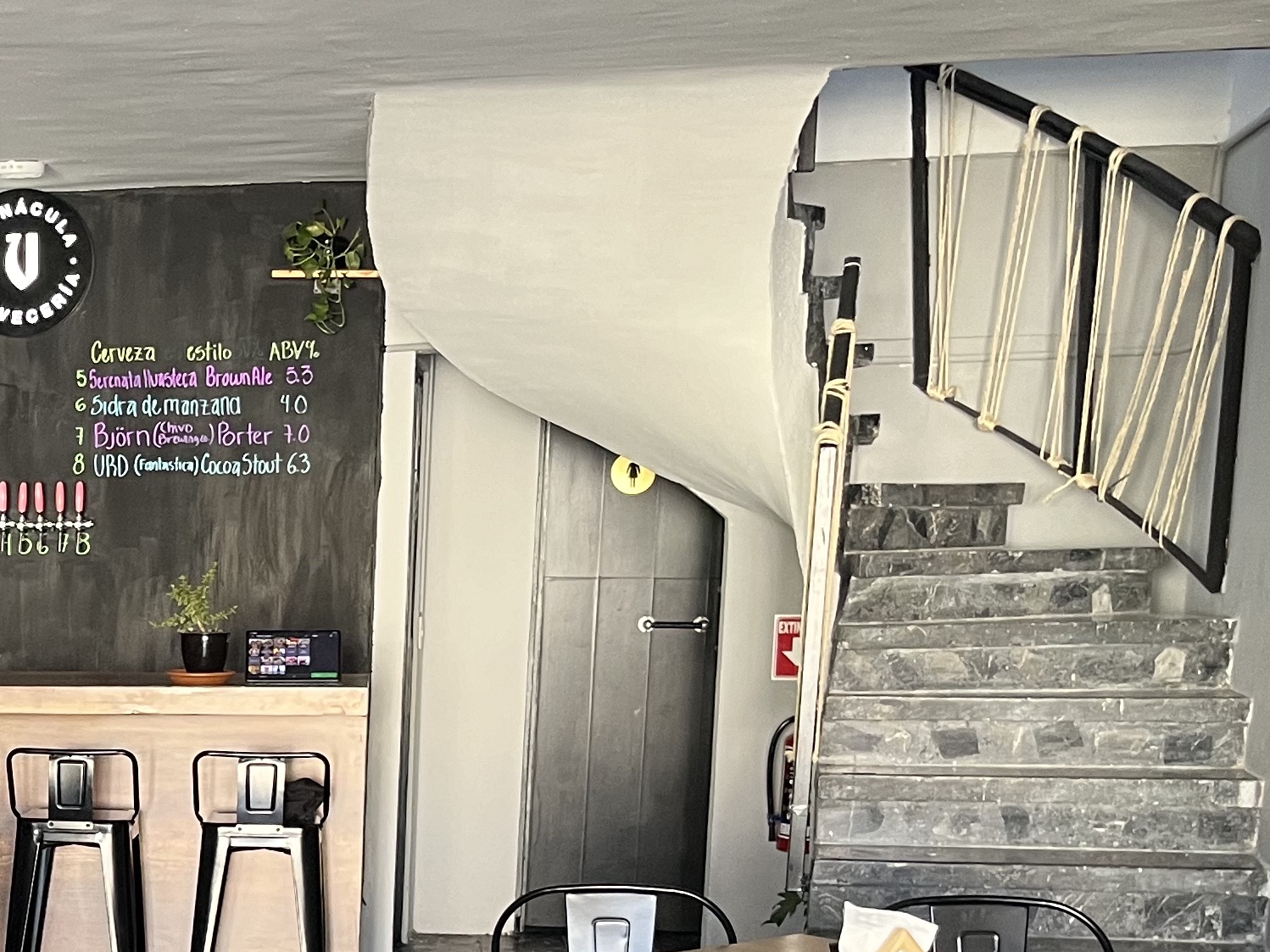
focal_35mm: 70
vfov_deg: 20.3
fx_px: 2568
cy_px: 968
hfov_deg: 25.4
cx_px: -188
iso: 200
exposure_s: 1/60
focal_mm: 5.1
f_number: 1.6
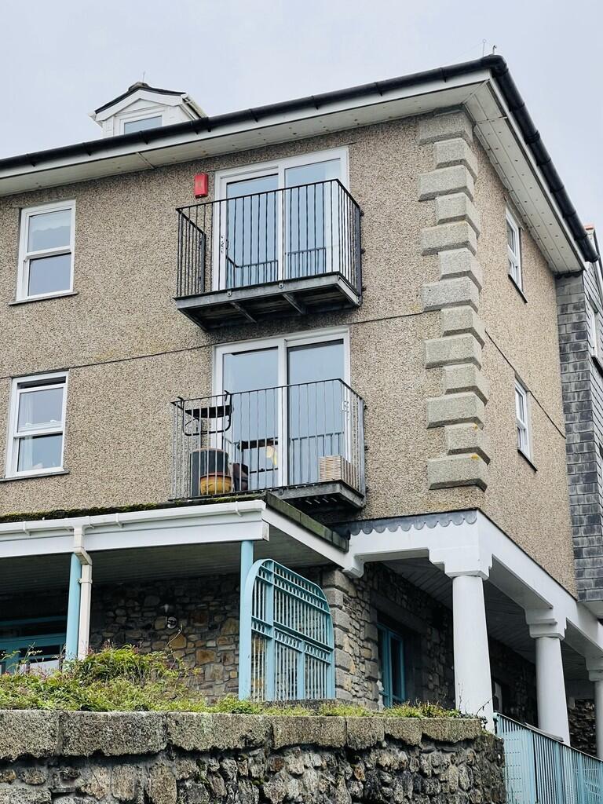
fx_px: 1486
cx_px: 302
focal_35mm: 64
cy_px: 402
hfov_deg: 22.9
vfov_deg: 30.3
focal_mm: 7.5
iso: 20
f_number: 2.2
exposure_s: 1/340
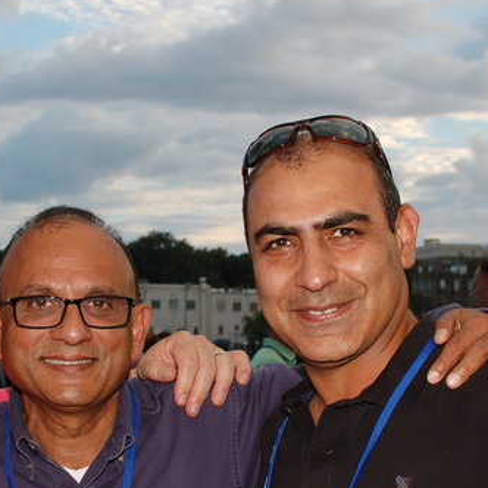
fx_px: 1498
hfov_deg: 18.3
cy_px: 332
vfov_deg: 18.4
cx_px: 73
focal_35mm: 94
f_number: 8
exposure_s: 1/125
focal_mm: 35
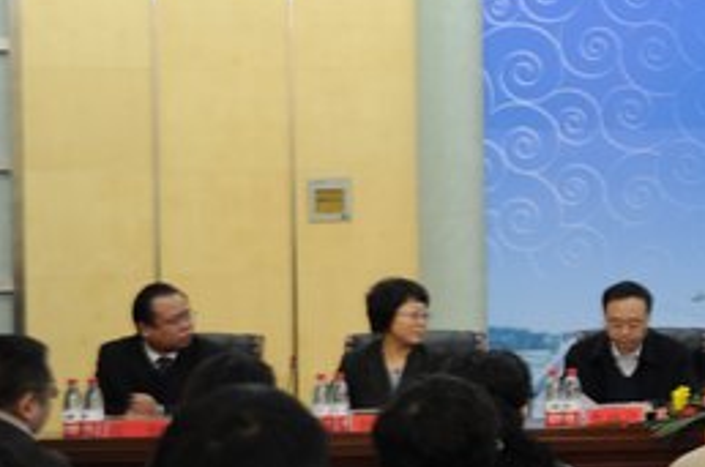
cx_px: 976
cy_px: 208
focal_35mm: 118
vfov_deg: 11.6
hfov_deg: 16.2
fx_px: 2307
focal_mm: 38
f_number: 2.8
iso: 200
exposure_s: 1/15
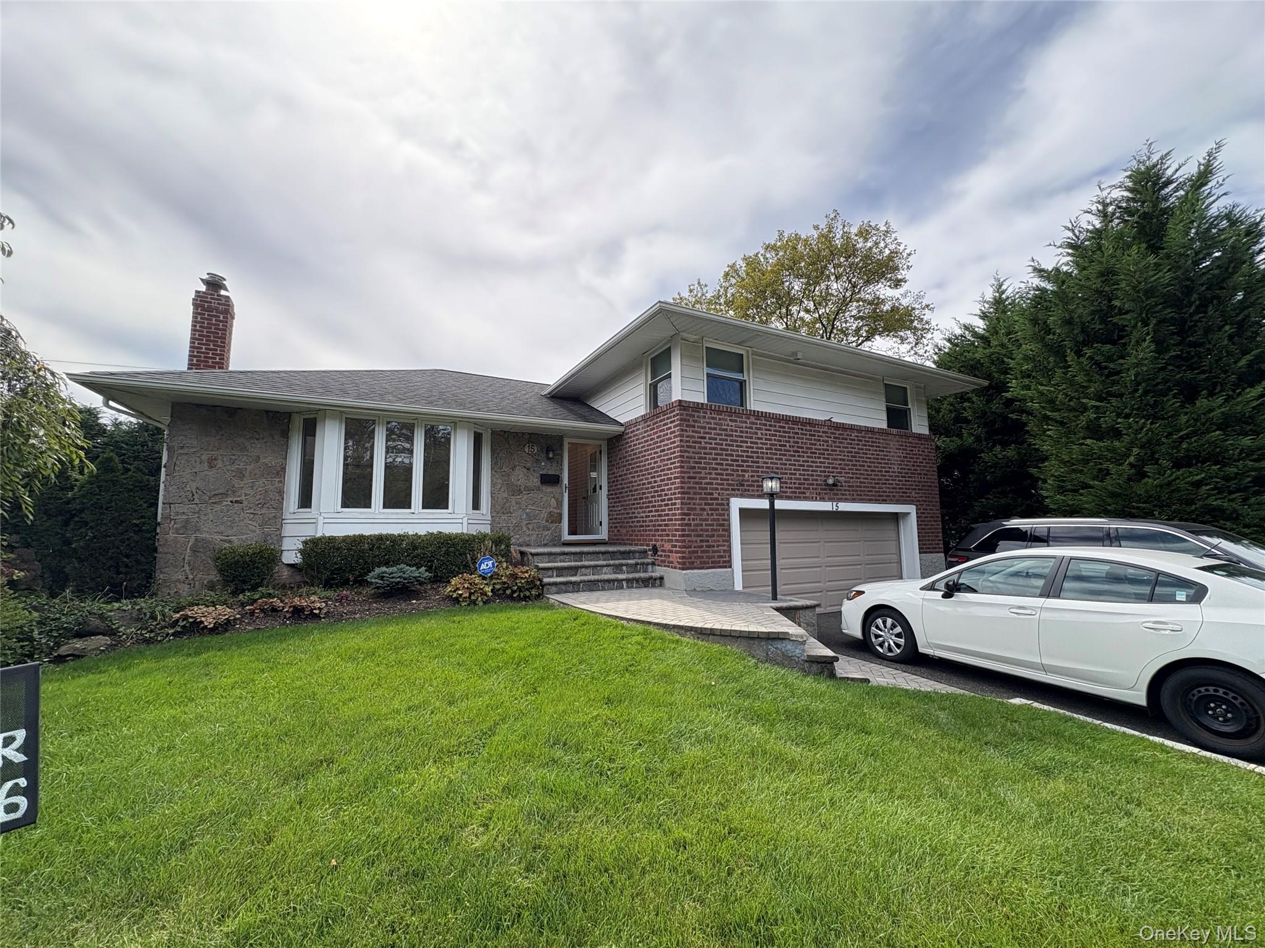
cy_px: 474
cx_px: 632
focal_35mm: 14
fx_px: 512
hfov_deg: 102.1
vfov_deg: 85.7
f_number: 2.2
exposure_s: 1/1048
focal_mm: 2.22
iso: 64
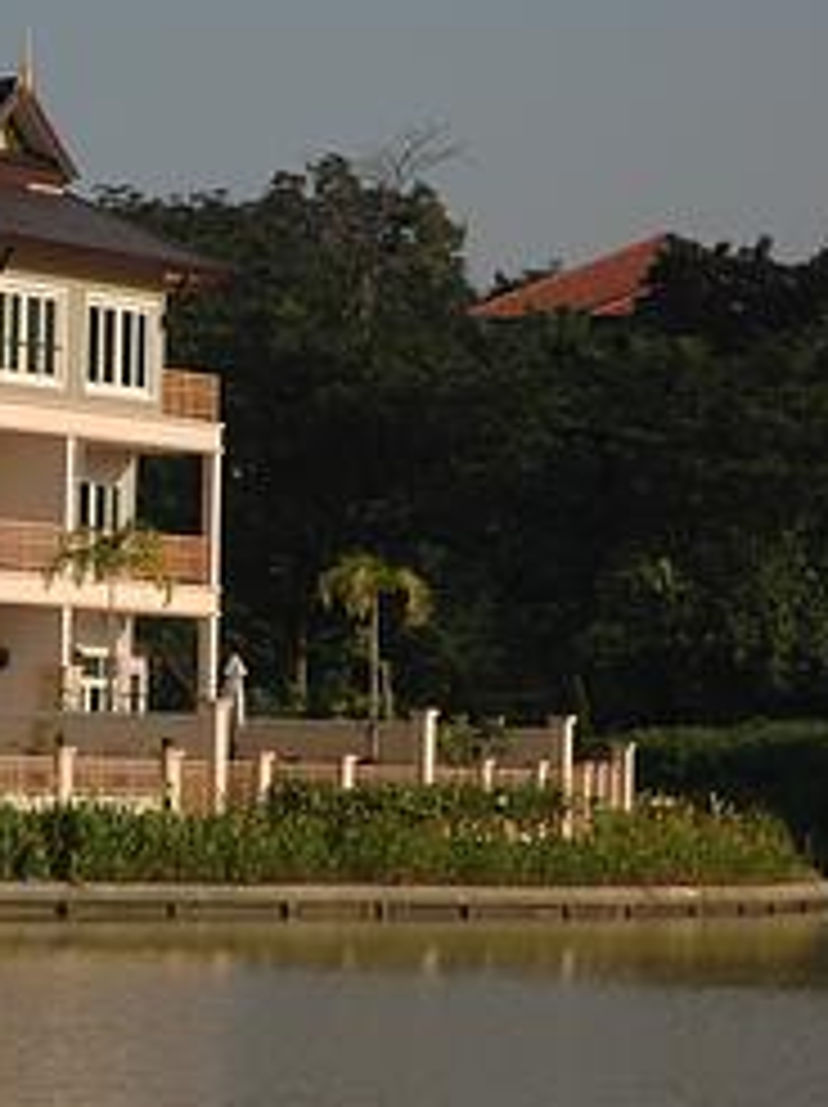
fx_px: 5942
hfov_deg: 7.9
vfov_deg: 10.6
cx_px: -270
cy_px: 432
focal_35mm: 186
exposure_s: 1/200
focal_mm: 62
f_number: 14
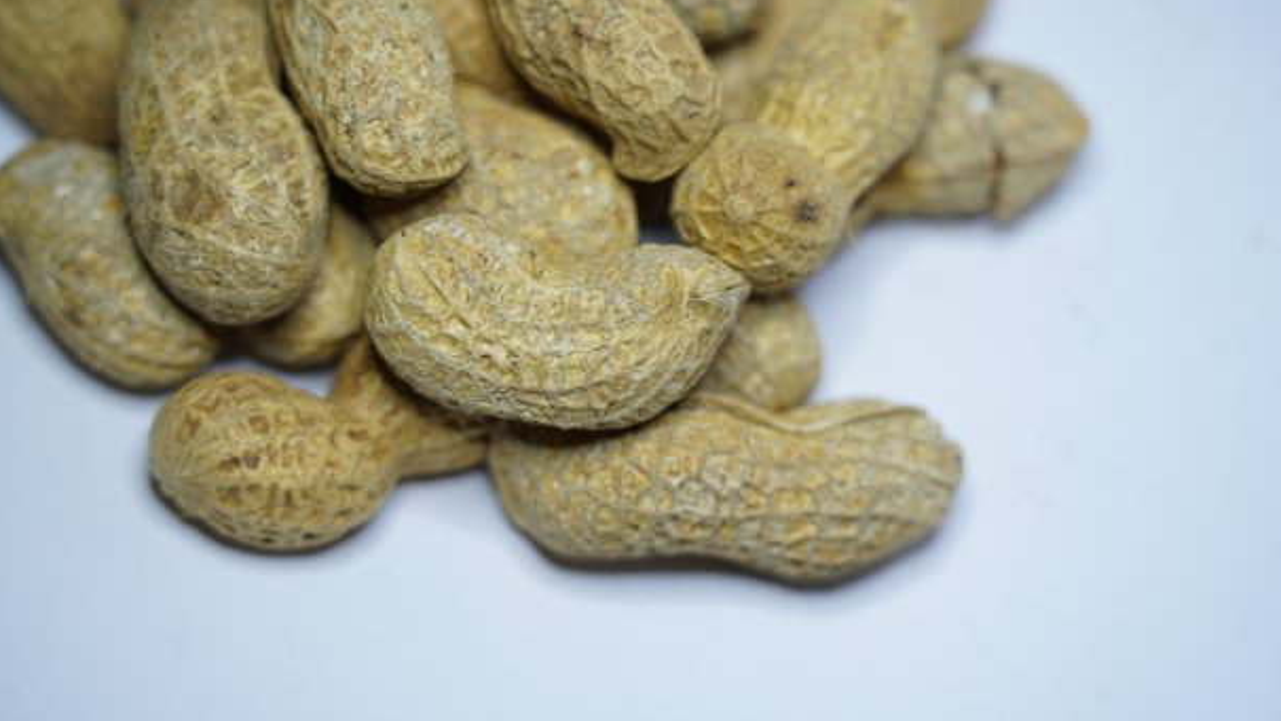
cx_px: 643
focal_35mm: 111
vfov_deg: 10.9
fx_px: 3771
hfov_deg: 19.3
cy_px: 313
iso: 200
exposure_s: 1/80
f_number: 5.6
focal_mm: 105
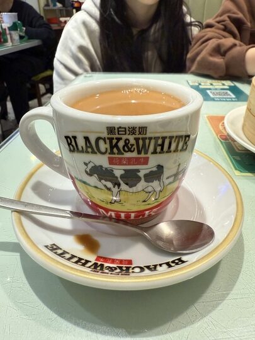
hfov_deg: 56.8
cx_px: 128
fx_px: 236
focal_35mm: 24
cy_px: 170
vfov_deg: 71.6
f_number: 2.2
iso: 400
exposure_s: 1/60
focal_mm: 2.22
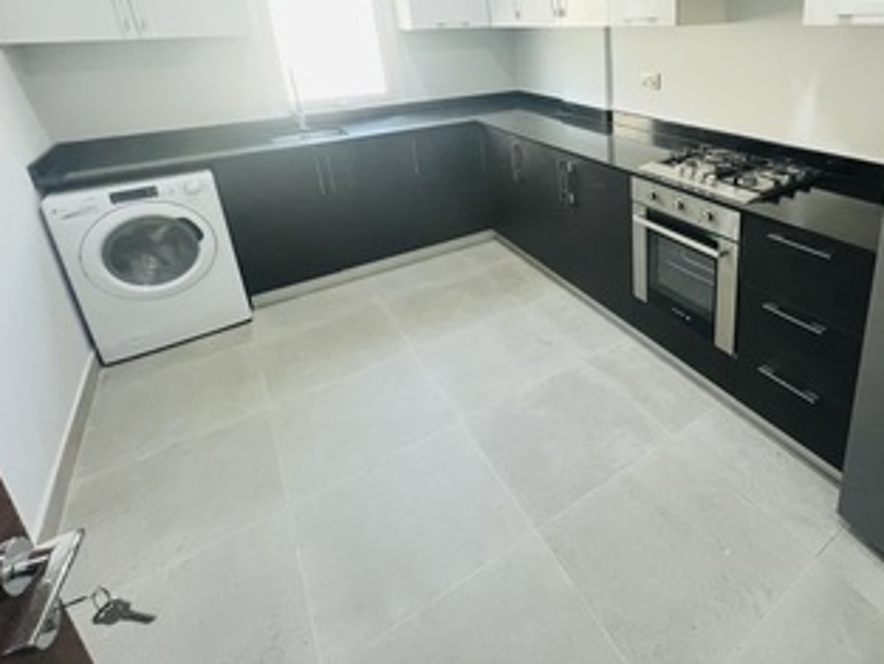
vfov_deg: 65.3
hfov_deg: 80.7
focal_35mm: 19
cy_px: 182
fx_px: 485
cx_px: 614
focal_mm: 1.57
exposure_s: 1/50
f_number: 1.8
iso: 250
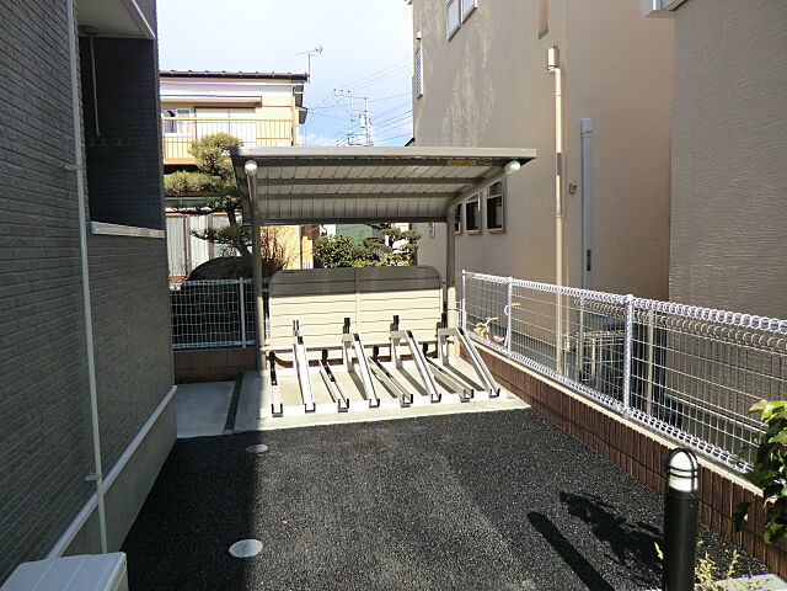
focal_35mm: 24
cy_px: 296
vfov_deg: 56.8
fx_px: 546
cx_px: 394
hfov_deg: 71.6
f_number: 3.2
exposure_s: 1/800
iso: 80
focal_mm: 4.3
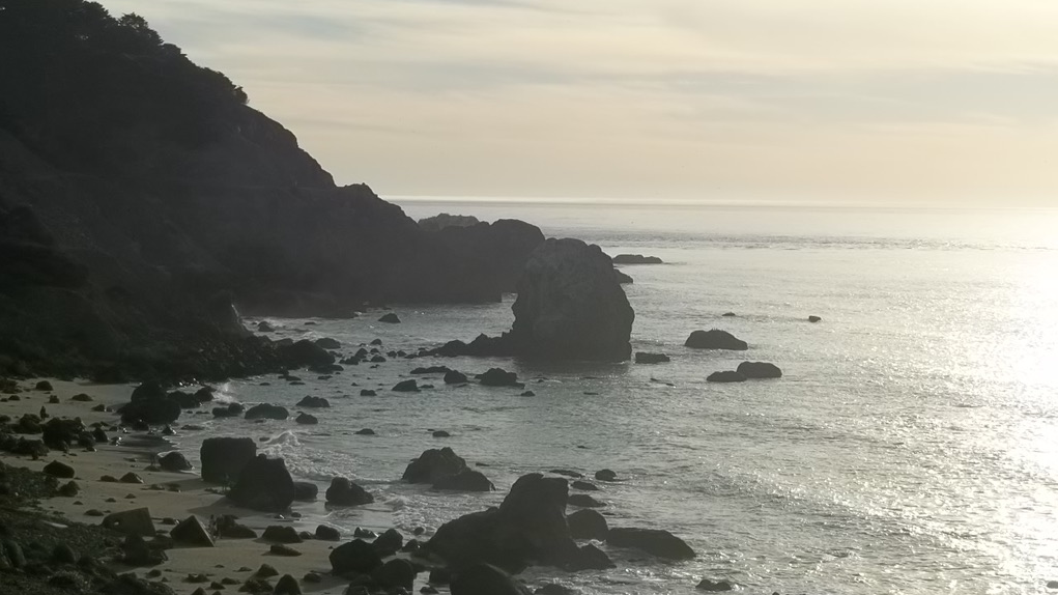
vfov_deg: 12.9
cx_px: 530
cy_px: 340
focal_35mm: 94
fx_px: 2637
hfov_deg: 22.7
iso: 64
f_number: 10.7
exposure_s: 1/250
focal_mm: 15.4
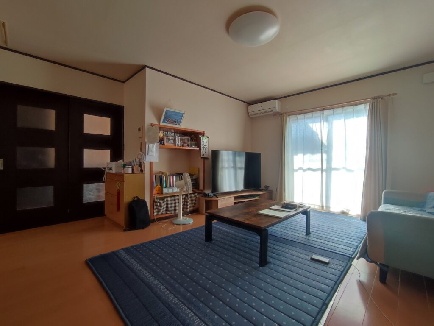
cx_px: 217
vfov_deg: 78.2
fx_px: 201
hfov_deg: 94.5
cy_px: 163
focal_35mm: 16
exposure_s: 1/100
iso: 202
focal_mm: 1.65
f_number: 2.2
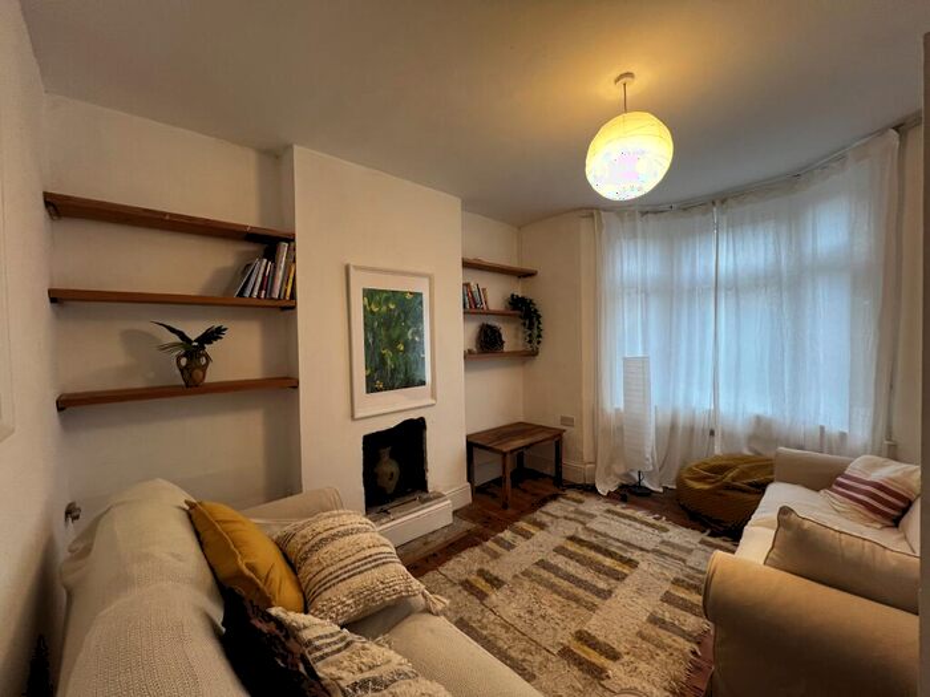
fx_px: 349
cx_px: 465
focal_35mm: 13
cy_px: 348
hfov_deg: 106.2
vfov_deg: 89.9
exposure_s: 1/100
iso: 200
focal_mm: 1.57
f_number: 1.8
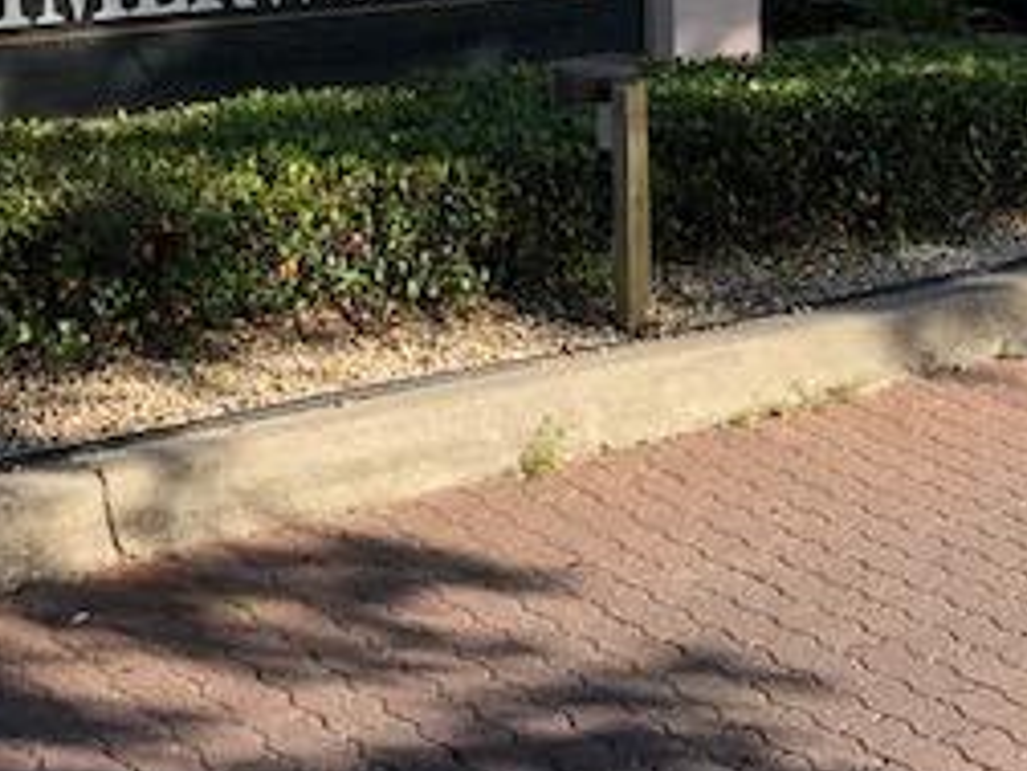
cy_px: -179
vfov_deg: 19.4
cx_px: 518
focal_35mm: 71
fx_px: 2106
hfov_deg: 27.4
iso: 20
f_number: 1.8
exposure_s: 1/649
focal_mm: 3.99
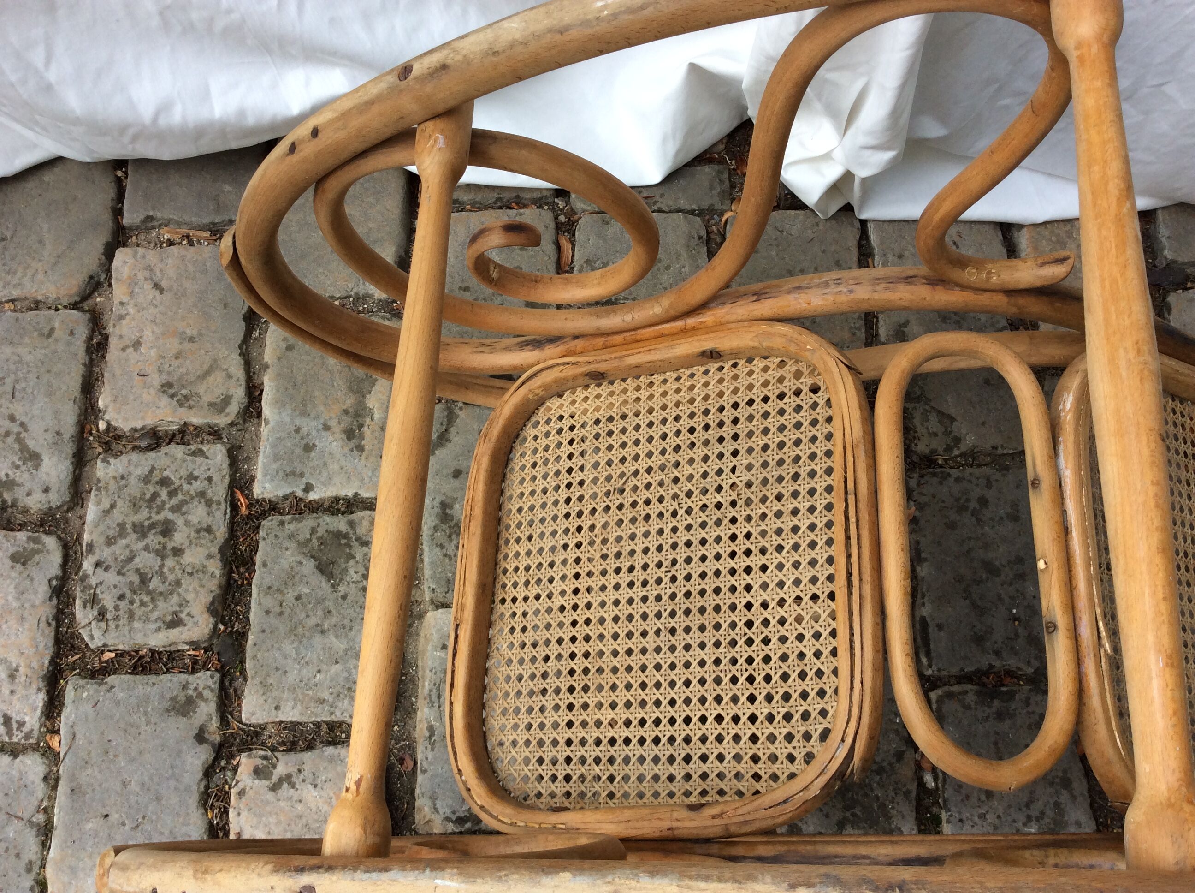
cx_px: 598
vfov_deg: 44.1
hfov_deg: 56.9
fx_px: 1103
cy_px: 446
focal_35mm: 32
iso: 32
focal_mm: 3.3
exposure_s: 1/205
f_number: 2.4
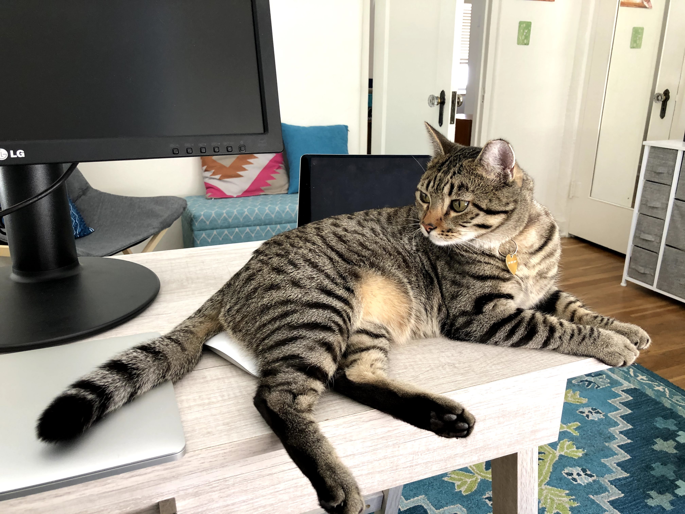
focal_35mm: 28
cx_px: 342
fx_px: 554
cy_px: 257
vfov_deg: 49.7
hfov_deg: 63.4
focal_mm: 4
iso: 40
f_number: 1.8
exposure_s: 1/20
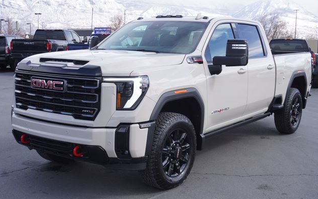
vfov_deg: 25.8
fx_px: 433
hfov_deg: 40.3
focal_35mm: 50
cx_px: 160
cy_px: 97
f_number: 8
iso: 100
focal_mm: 32
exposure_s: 1/160
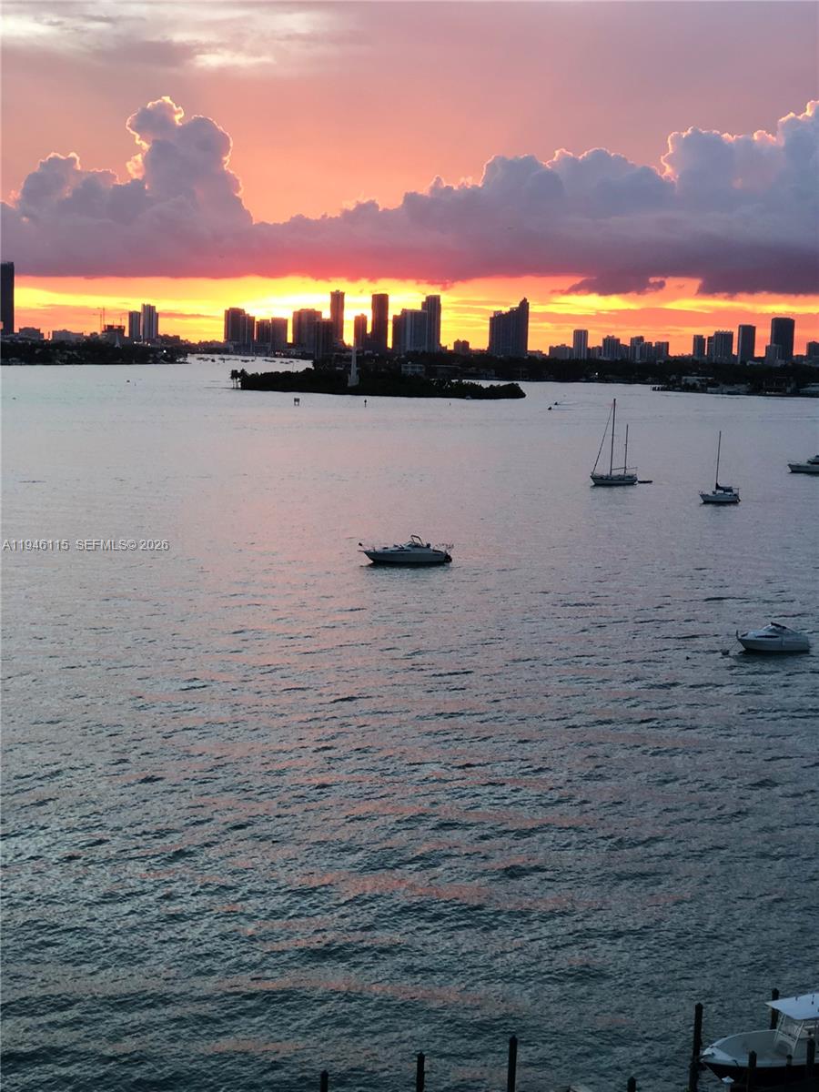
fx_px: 1798
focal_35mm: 57
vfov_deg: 33.8
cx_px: 410
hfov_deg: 25.7
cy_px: 546
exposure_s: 1/60
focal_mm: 6.6
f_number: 2.8
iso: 80
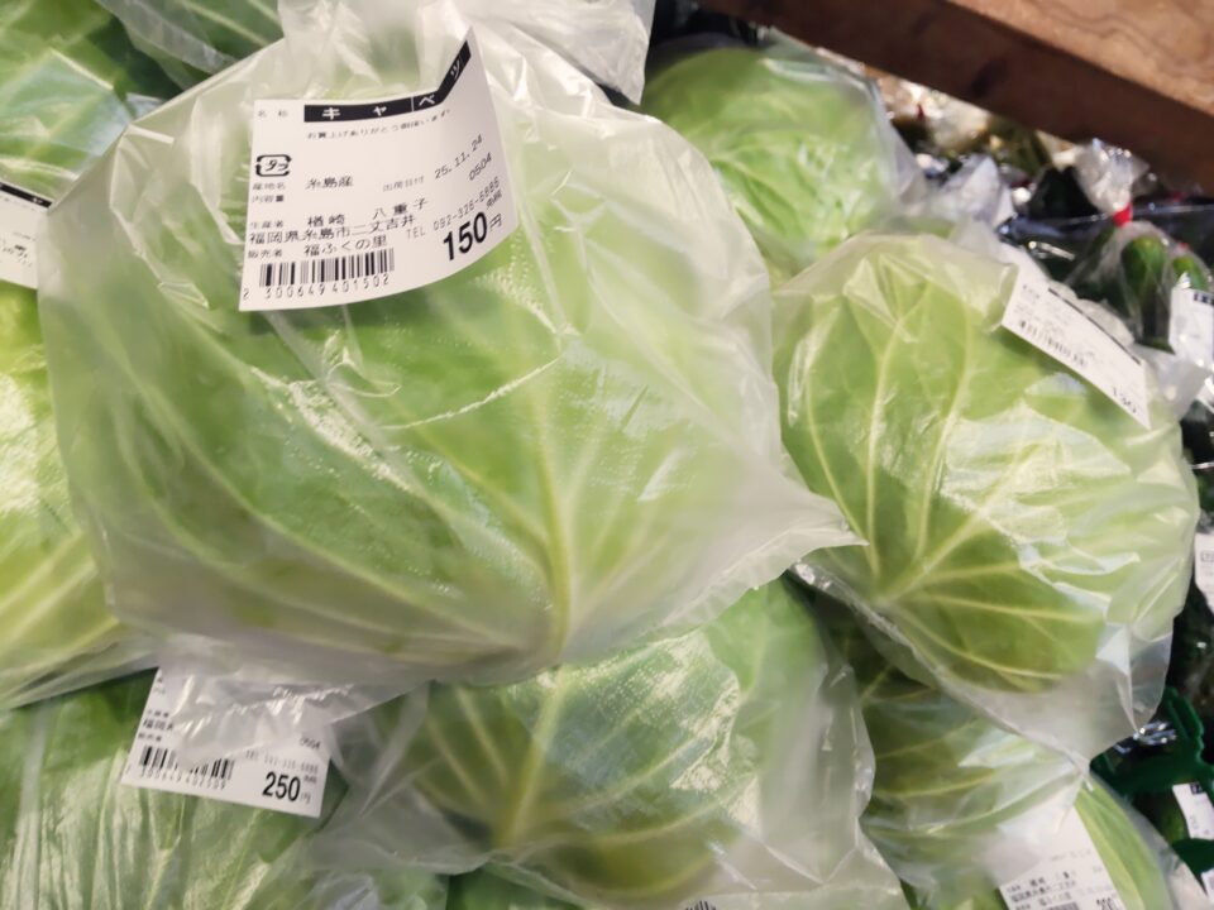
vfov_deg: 56.8
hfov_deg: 71.6
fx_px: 842
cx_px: 607
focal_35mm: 24
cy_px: 455
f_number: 2
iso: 131
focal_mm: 3.43
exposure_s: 1/50
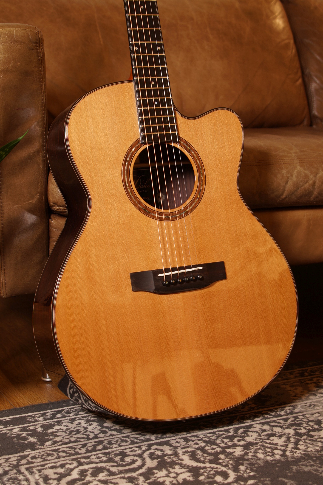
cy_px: 242
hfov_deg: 22.6
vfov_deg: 33.4
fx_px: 807
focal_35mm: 60
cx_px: 162
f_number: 5
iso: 100
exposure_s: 1/13
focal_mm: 40
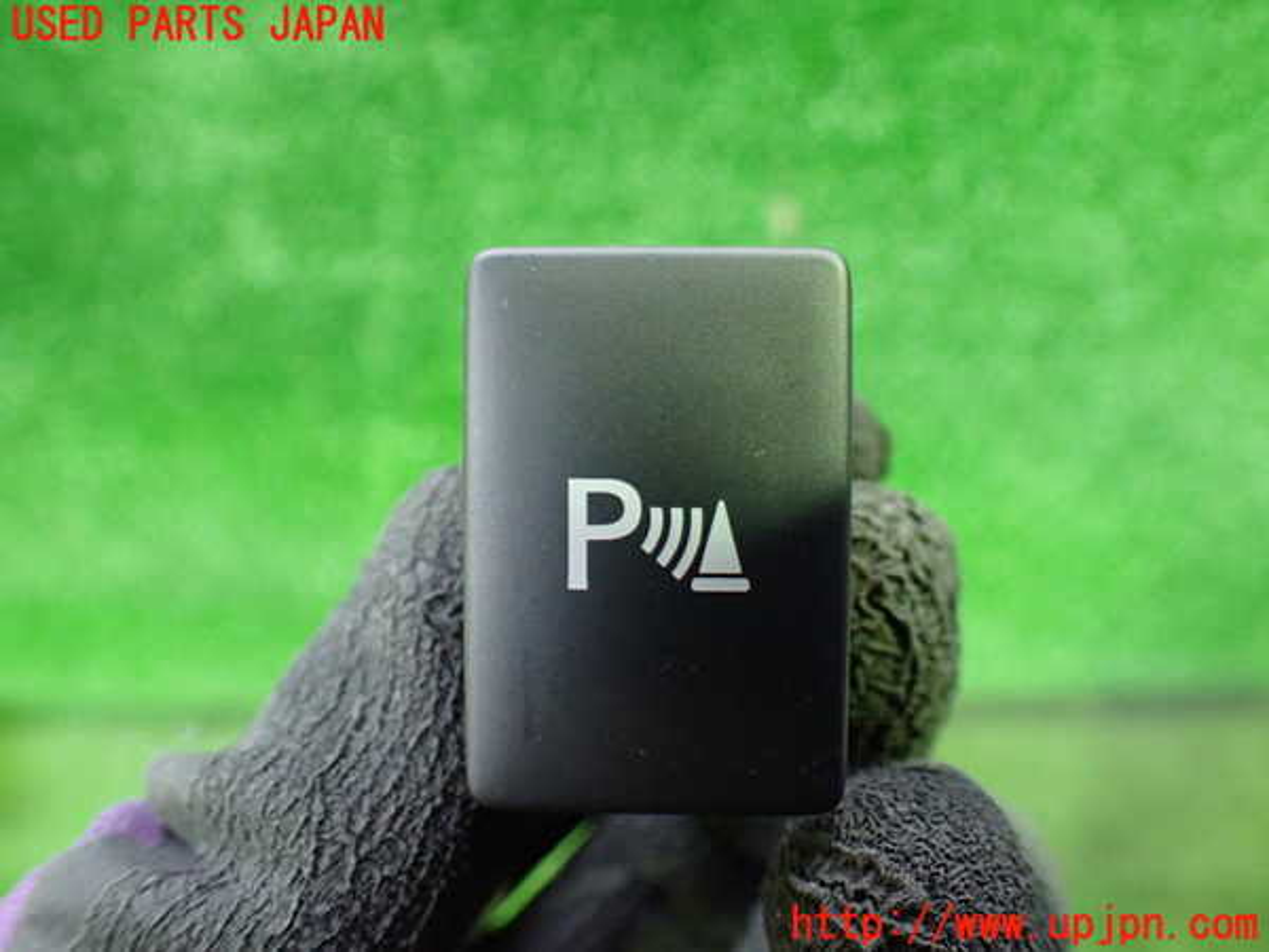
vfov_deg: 46.8
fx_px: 1100
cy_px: 476
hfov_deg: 60.0
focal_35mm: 30
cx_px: 634
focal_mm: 5.4
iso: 1000
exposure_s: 1/30
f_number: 2.3
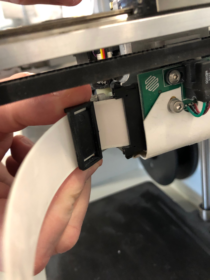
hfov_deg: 49.7
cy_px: 140
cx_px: 105
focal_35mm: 28
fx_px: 226
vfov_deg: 63.4
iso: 100
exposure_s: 1/5
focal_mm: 3.99
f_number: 1.8
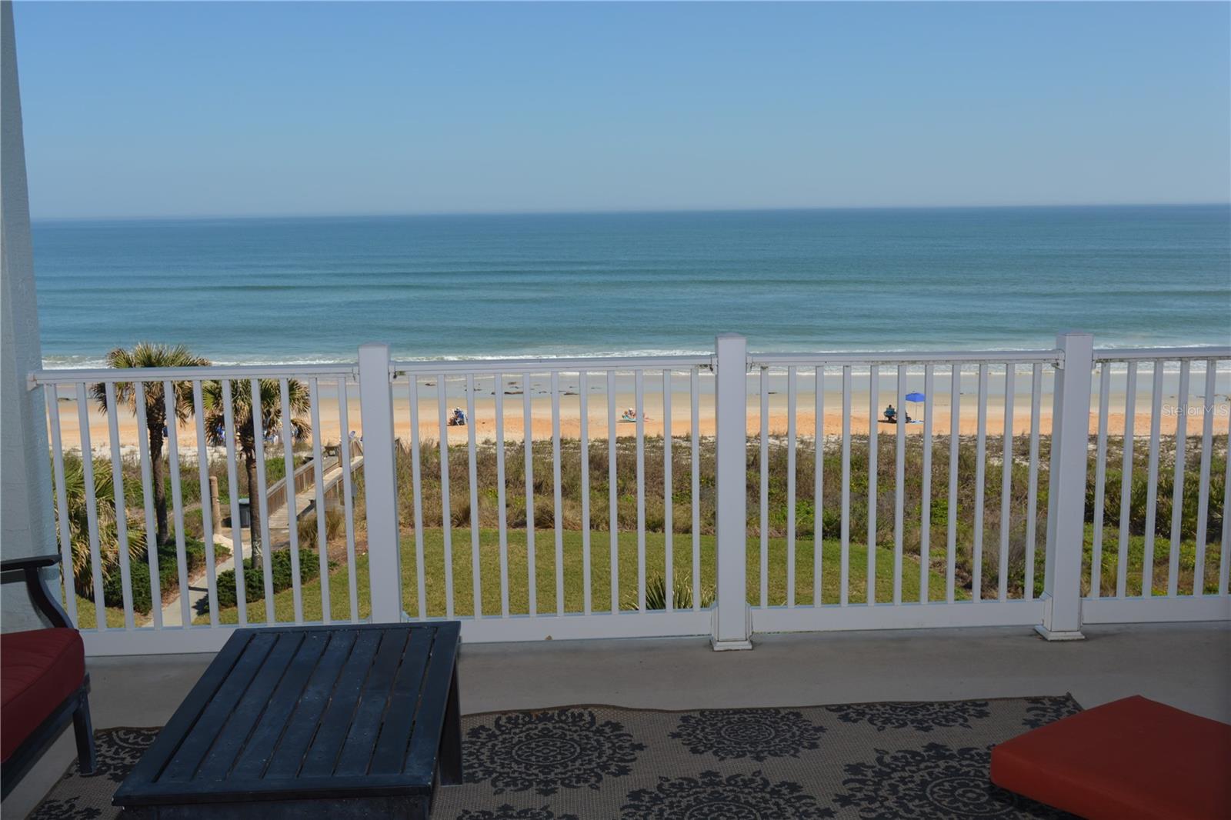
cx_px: 616
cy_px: 410
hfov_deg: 49.6
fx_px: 1333
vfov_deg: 34.2
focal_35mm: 39
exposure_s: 1/200
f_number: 10
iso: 100
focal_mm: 26
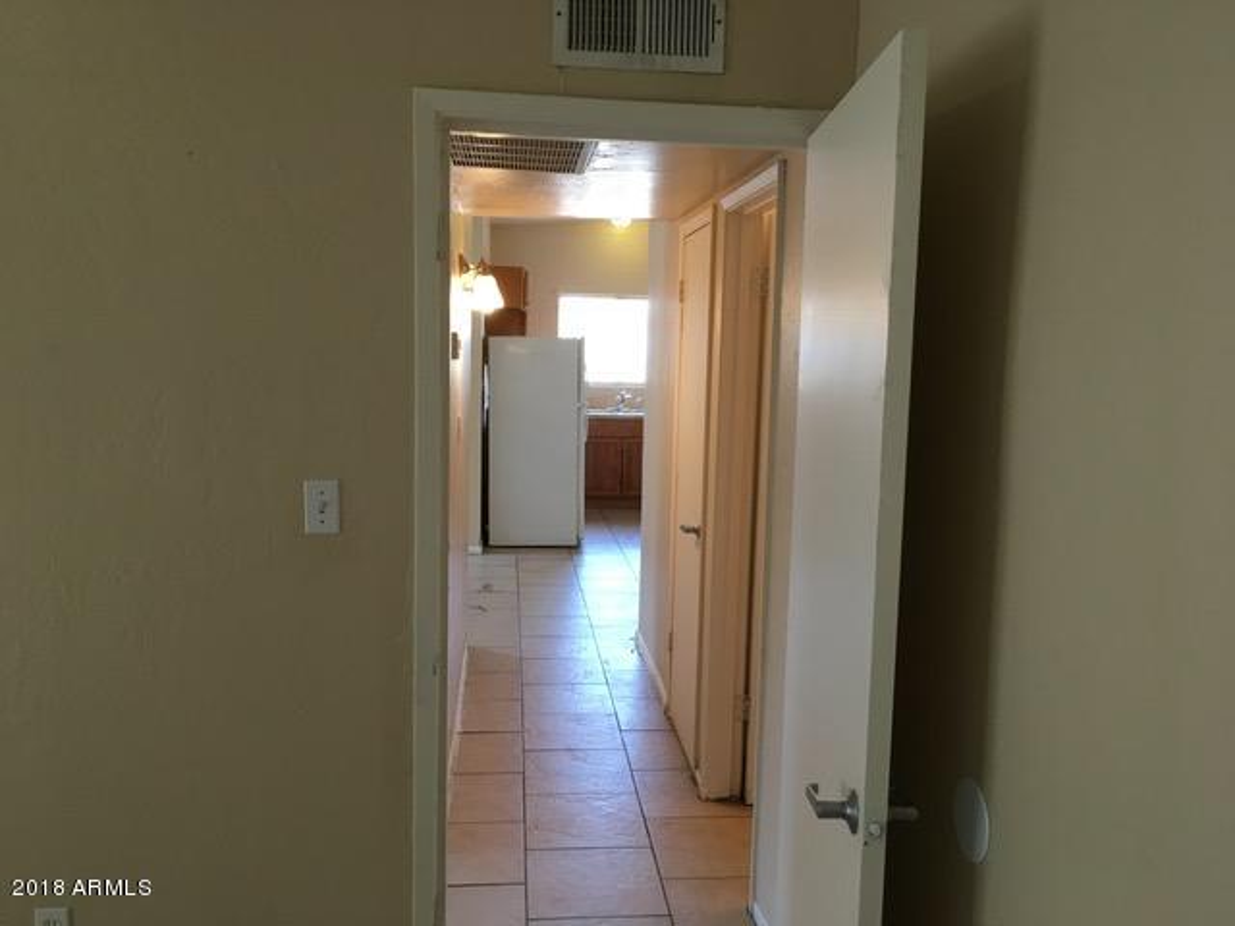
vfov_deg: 48.2
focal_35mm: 29
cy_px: 463
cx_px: 618
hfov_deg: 61.7
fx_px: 1035
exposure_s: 1/33
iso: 50
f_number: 2.2
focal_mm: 4.15
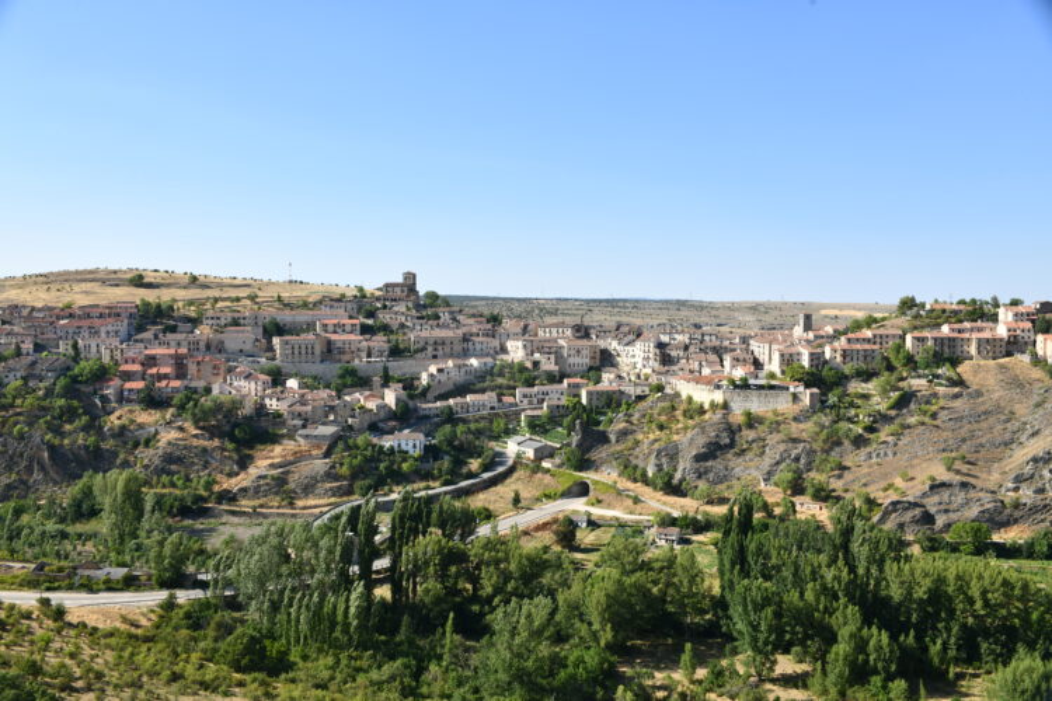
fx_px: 1519
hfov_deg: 38.2
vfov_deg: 26.0
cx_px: 526
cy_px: 350
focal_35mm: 52
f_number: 11
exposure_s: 1/160
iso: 125
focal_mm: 52
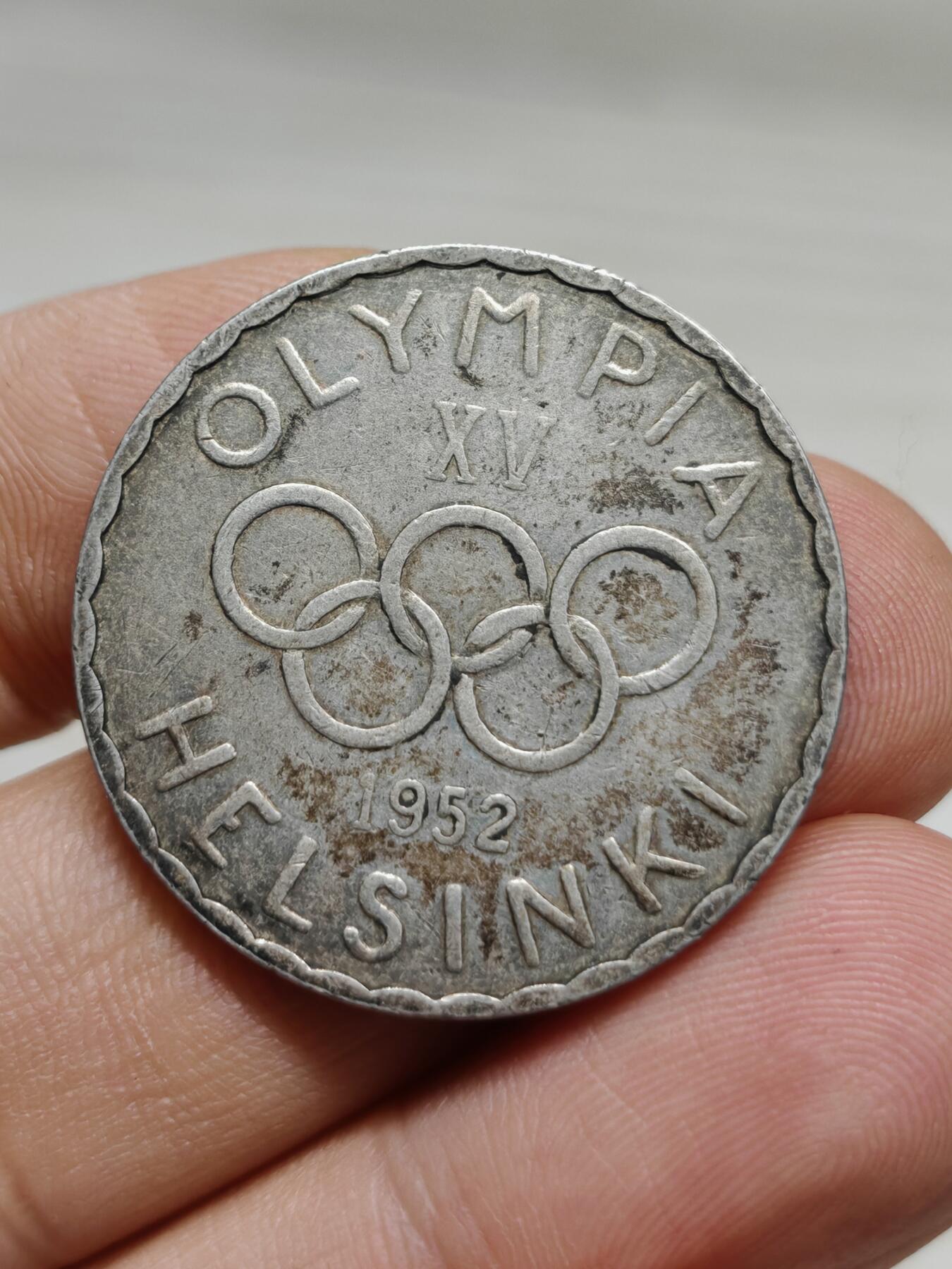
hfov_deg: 15.6
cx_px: 476
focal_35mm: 95
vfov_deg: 20.7
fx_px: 3484
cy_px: 634
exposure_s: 1/100
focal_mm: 7.62
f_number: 1.6
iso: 80
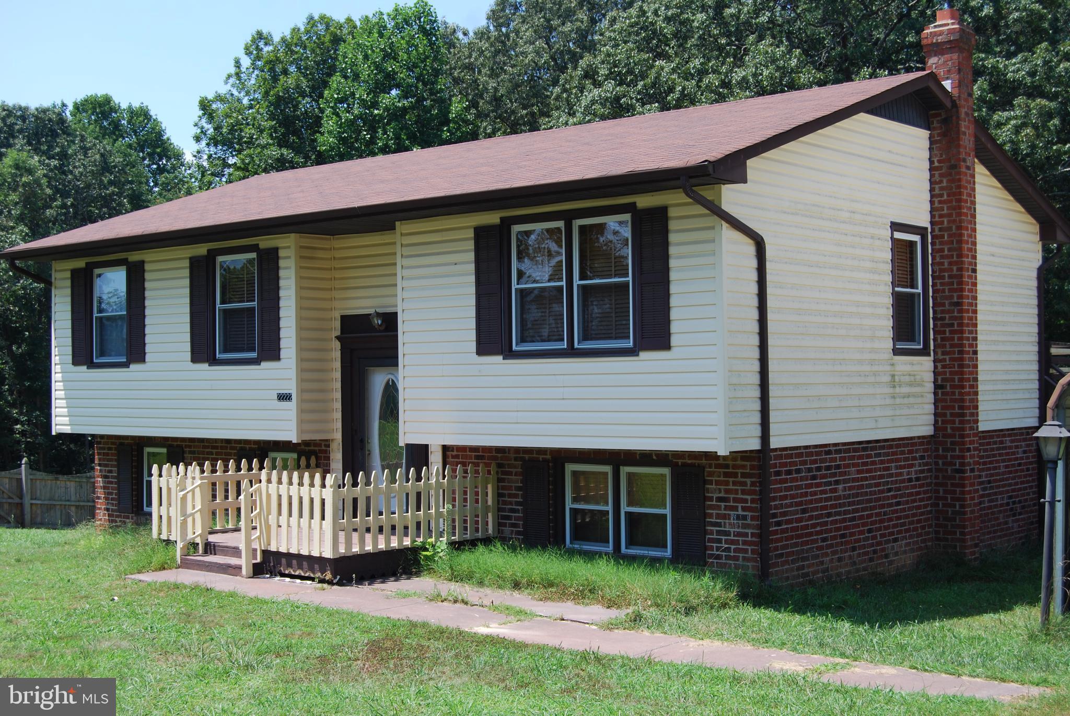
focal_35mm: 48
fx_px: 1428
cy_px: 358
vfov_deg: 28.1
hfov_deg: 41.1
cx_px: 535
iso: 100
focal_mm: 32
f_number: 7.1
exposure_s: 1/200
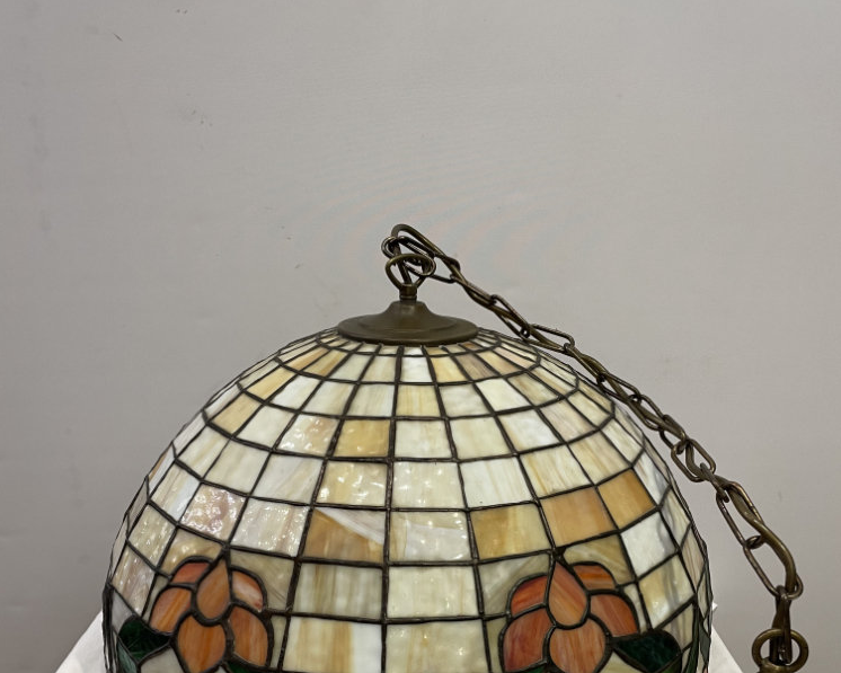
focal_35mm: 34
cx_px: 419
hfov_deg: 52.8
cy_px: 507
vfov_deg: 42.0
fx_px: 846
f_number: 1.6
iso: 64
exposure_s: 1/50
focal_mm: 4.2
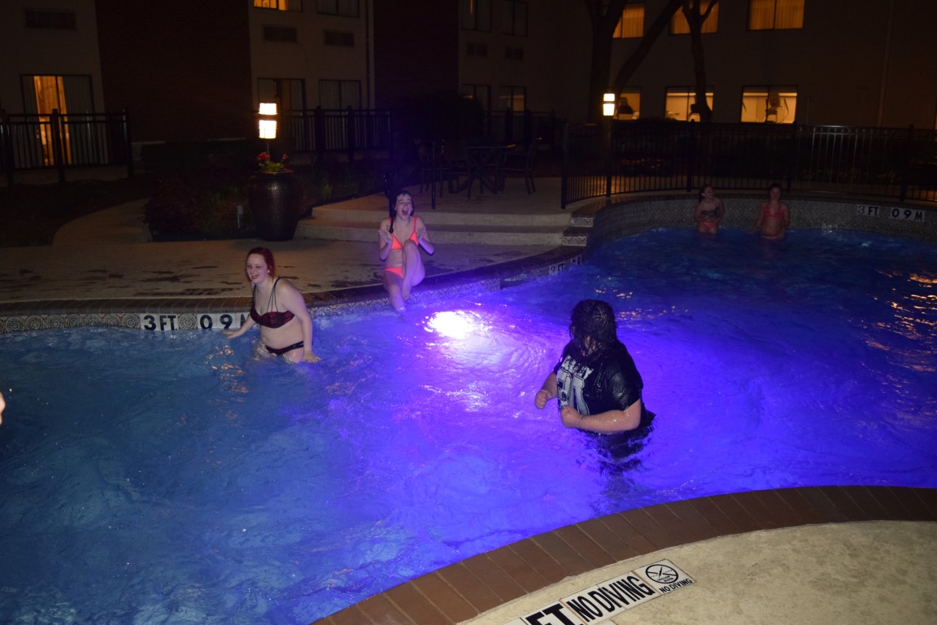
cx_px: 468
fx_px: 703
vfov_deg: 47.9
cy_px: 312
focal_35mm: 27
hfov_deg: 67.4
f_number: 3.5
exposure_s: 1/60
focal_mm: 18
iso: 2000
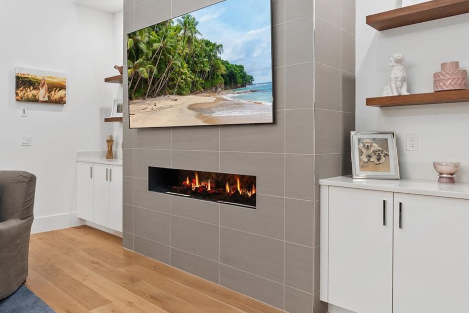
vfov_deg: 47.9
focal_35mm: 27
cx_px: 196
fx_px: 352
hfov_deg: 66.9
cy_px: 144
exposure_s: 1/2
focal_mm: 16
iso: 400
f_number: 9
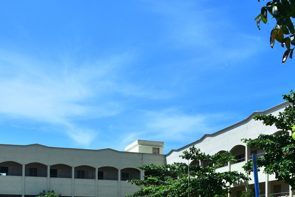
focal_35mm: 53
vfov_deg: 23.9
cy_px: 216
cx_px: 111
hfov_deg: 37.3
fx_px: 434
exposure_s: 1/125
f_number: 16
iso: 160
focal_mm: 24
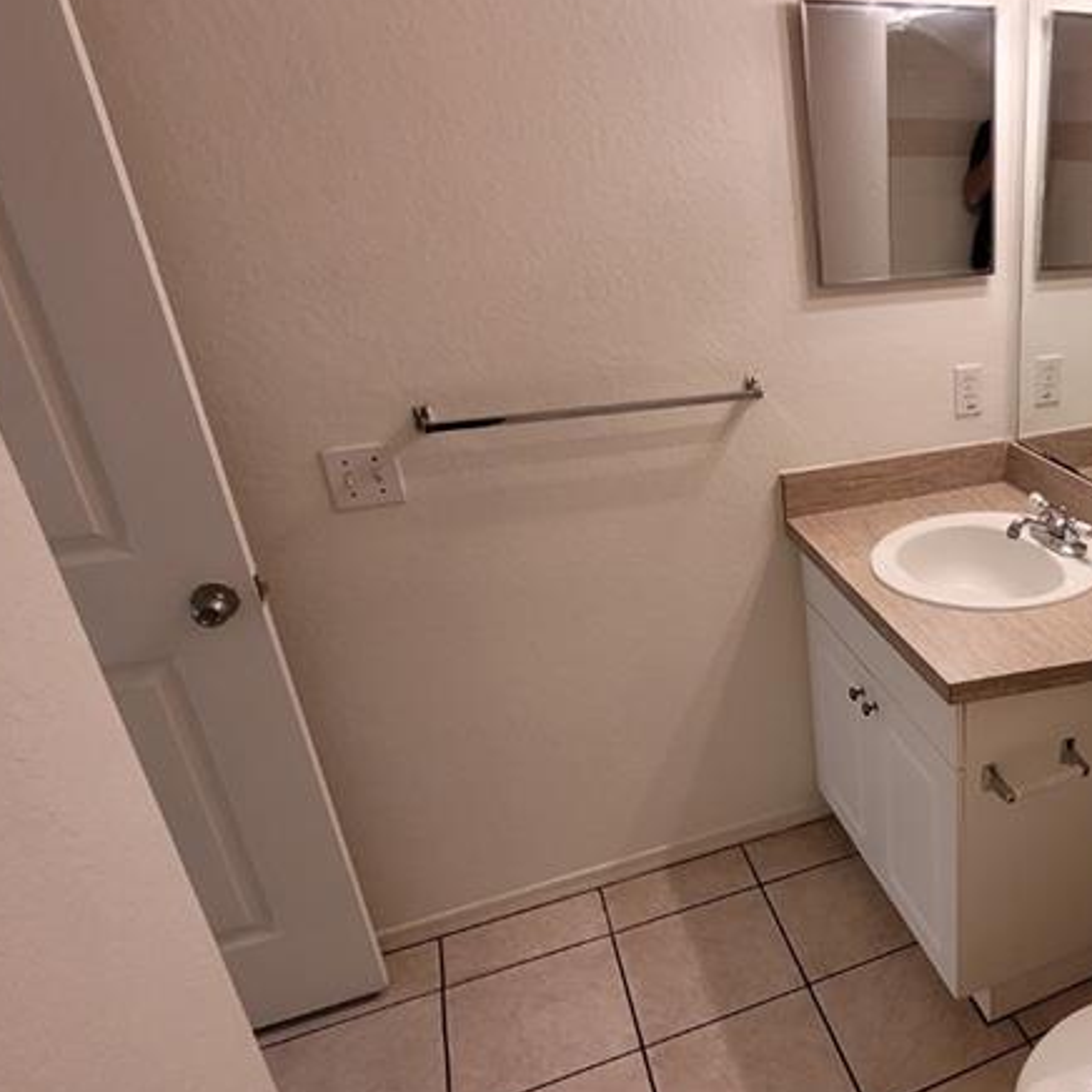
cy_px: 601
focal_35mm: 27
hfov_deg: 52.5
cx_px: 967
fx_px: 964
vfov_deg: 59.0
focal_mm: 1.74
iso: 200
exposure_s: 1/60
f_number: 2.2
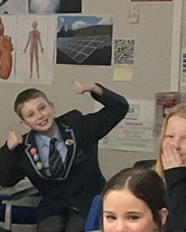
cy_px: 246
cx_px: -151
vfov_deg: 9.8
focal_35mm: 195
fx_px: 1340
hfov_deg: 7.7
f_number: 1.8
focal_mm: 3
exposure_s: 1/50
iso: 160
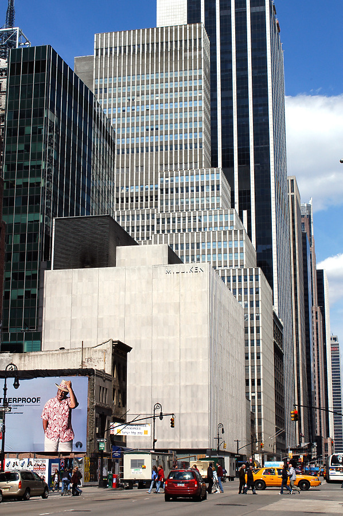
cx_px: 172
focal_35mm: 60
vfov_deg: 33.4
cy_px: 258
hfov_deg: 22.6
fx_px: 859
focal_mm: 40
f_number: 10
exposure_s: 1/400
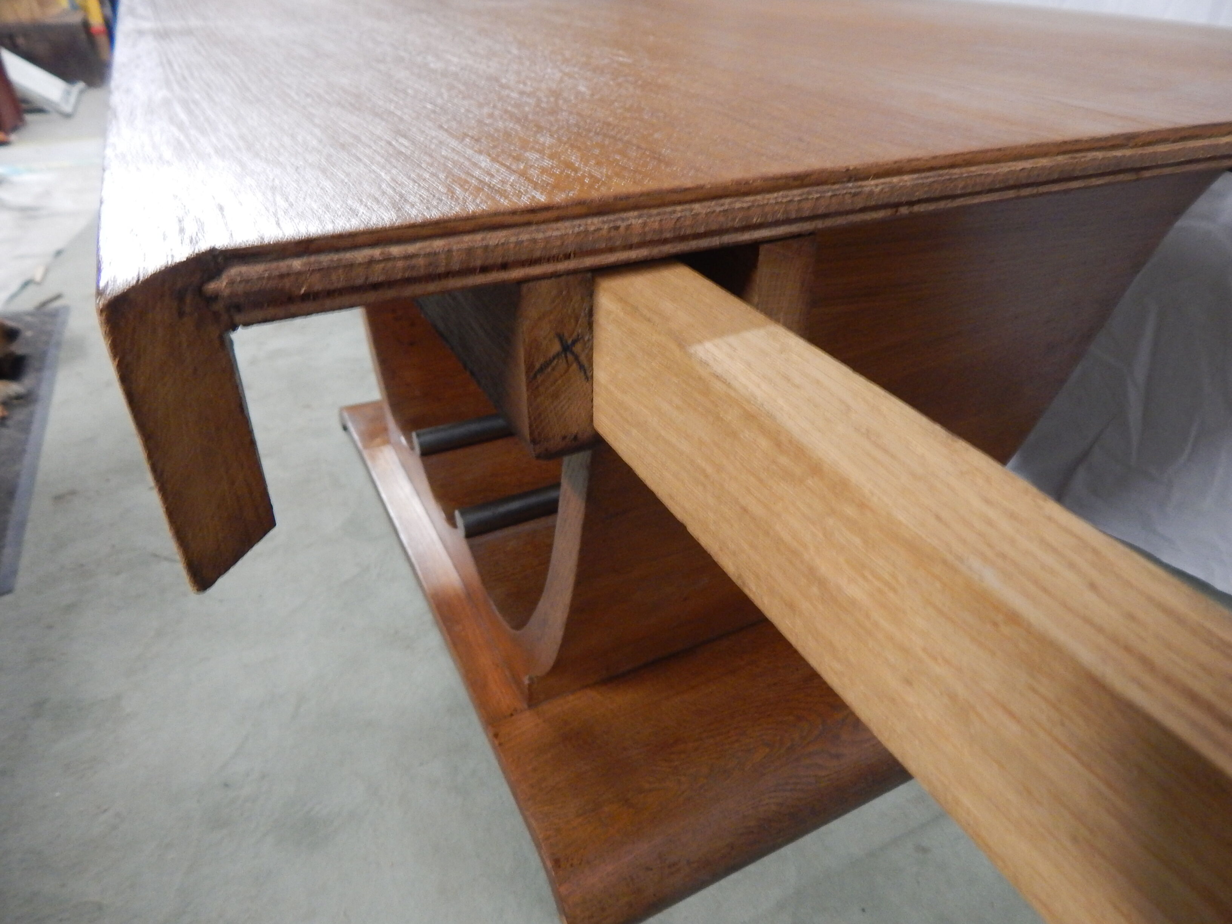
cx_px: 616
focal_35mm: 22
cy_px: 462
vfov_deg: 61.1
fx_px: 783
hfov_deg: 76.4
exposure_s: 1/10
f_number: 3
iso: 400
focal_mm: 4
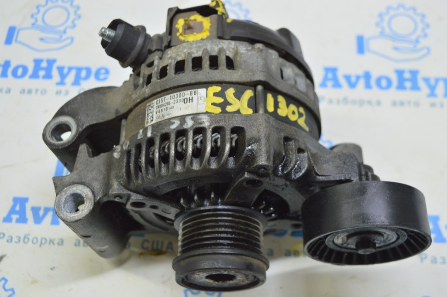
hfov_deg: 41.1
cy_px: 148
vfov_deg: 28.0
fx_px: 596
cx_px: 224
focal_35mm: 48
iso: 400
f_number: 5.6
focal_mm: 32
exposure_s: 1/20
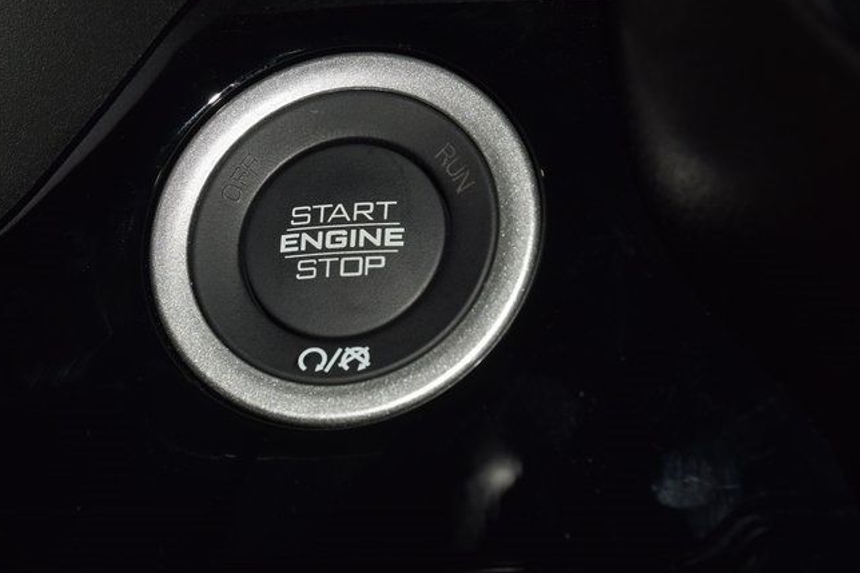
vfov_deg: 8.2
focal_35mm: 167
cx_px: 349
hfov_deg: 12.3
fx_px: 3988
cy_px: 248
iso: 100
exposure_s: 1/125
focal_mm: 70
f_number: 8
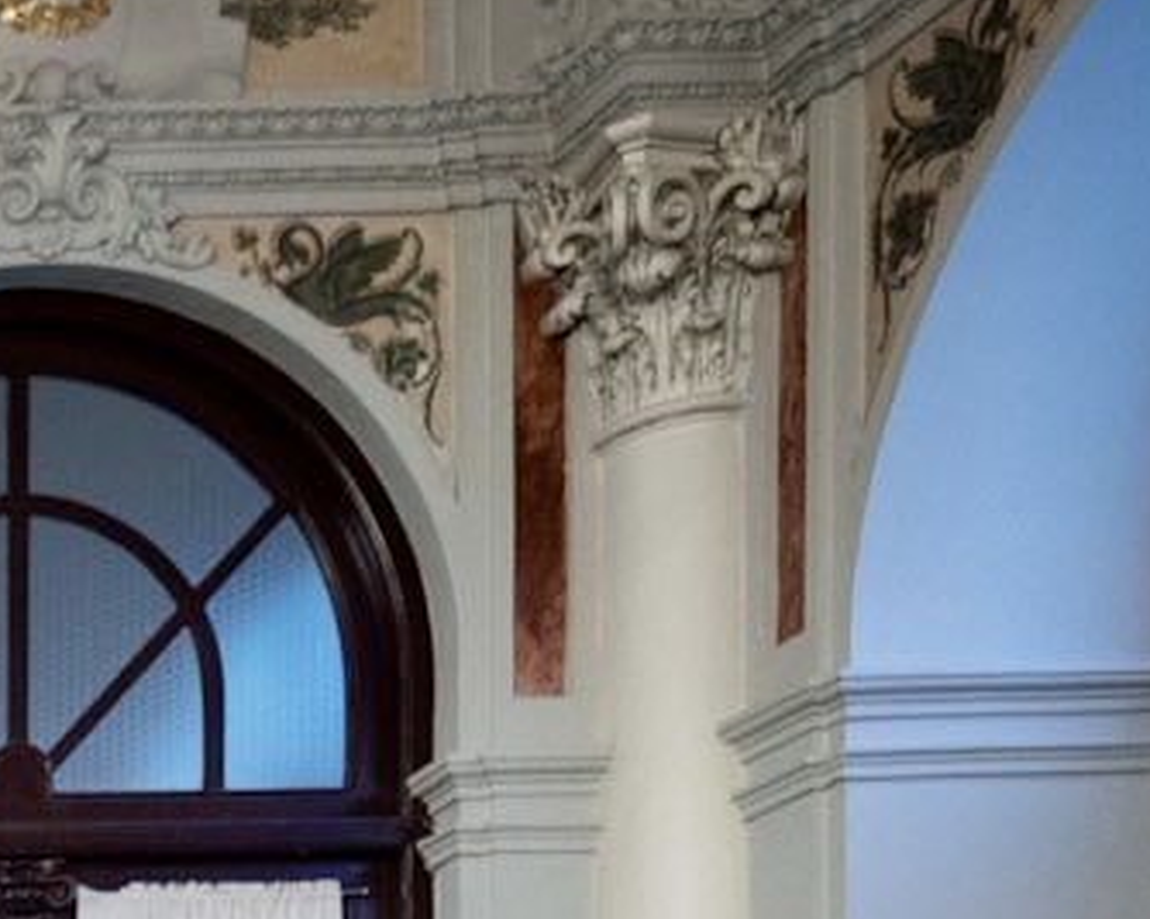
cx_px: -1422
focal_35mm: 92
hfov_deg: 15.0
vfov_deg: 14.5
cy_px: 1705
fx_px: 3130
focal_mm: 16
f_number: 2.8
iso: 1250
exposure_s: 1/100
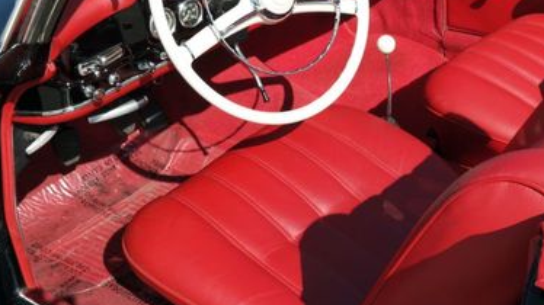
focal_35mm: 52
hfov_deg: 38.6
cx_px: 423
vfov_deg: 22.9
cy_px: 85
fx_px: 750
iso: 100
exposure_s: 1/250
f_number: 7.1
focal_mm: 19
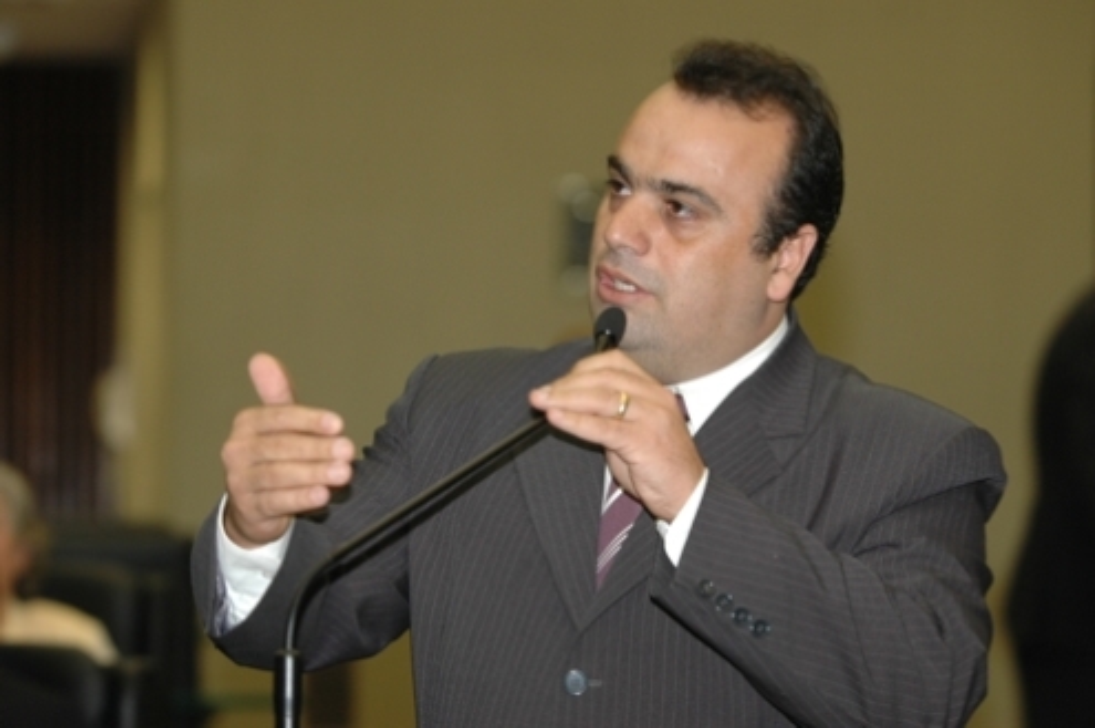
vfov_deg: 8.7
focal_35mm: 158
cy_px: 364
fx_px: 4786
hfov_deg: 13.1
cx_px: 548
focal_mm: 105
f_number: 2.8
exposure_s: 1/50
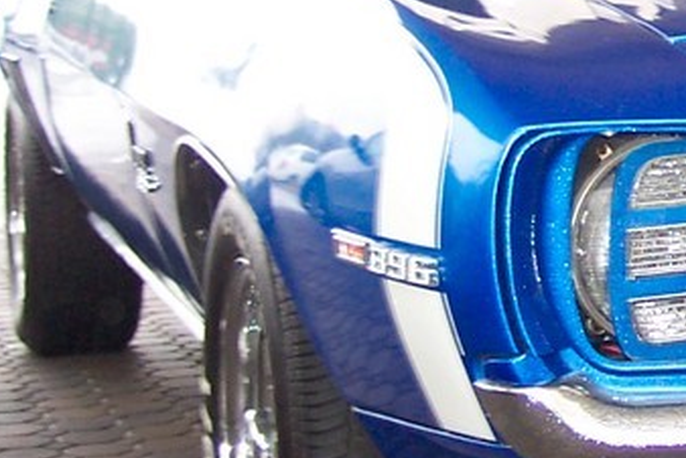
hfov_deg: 16.6
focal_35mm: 115
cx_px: 932
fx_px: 2193
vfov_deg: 11.9
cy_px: 151
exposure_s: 1/30
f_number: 2.8
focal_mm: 8
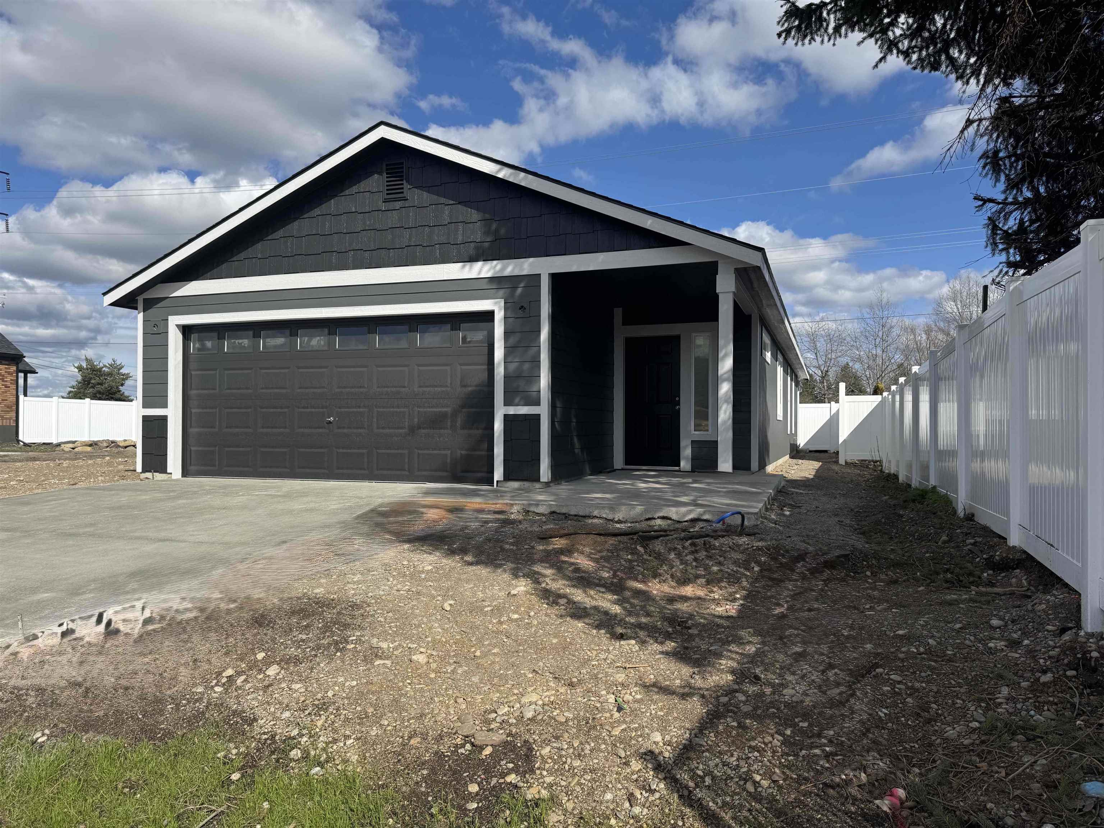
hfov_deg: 71.6
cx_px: 552
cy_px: 414
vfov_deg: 56.8
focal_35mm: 24
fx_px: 765
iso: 80
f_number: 1.78
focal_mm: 6.76
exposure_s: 1/5814
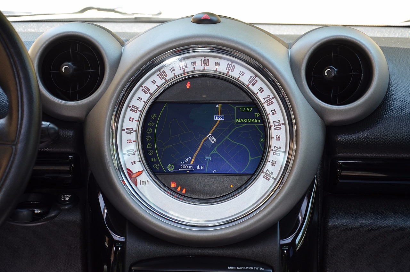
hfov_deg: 23.4
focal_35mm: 87
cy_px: 136
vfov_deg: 15.6
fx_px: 989
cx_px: 205
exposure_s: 1/100
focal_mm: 58
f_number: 5
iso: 400
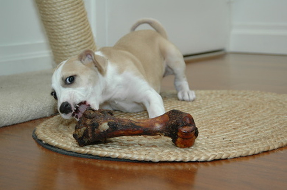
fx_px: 597
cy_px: 95
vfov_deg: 18.1
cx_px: 144
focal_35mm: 75
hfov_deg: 27.0
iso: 250
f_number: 4.5
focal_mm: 50
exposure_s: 1/60
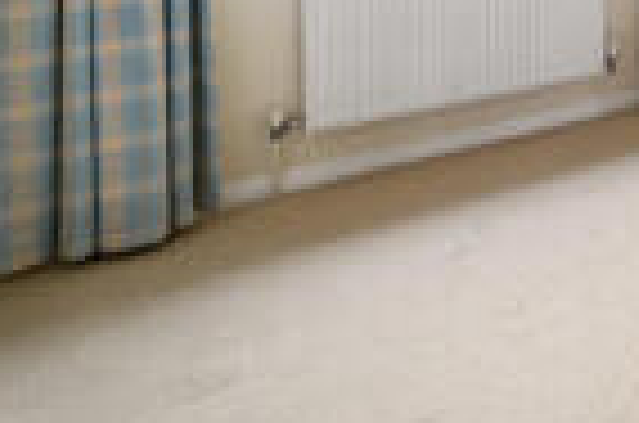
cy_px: -137
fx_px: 832
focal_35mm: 47
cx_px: 940
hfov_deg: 28.6
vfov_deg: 24.6
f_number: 8
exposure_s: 1.3
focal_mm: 14
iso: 400
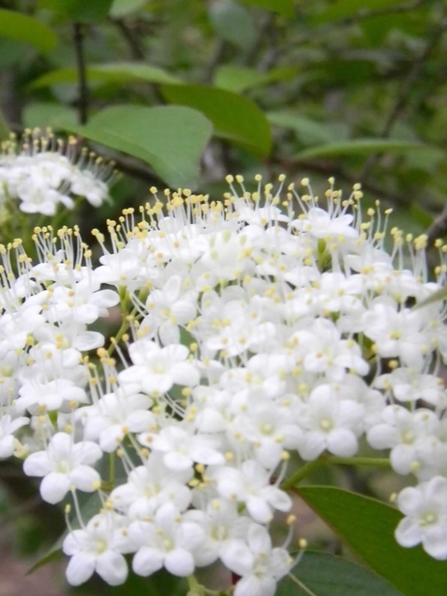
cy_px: 475
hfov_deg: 21.6
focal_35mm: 68
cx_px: 173
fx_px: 1170
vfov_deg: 28.0
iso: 400
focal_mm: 7.3
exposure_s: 1/54.7
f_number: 3.8
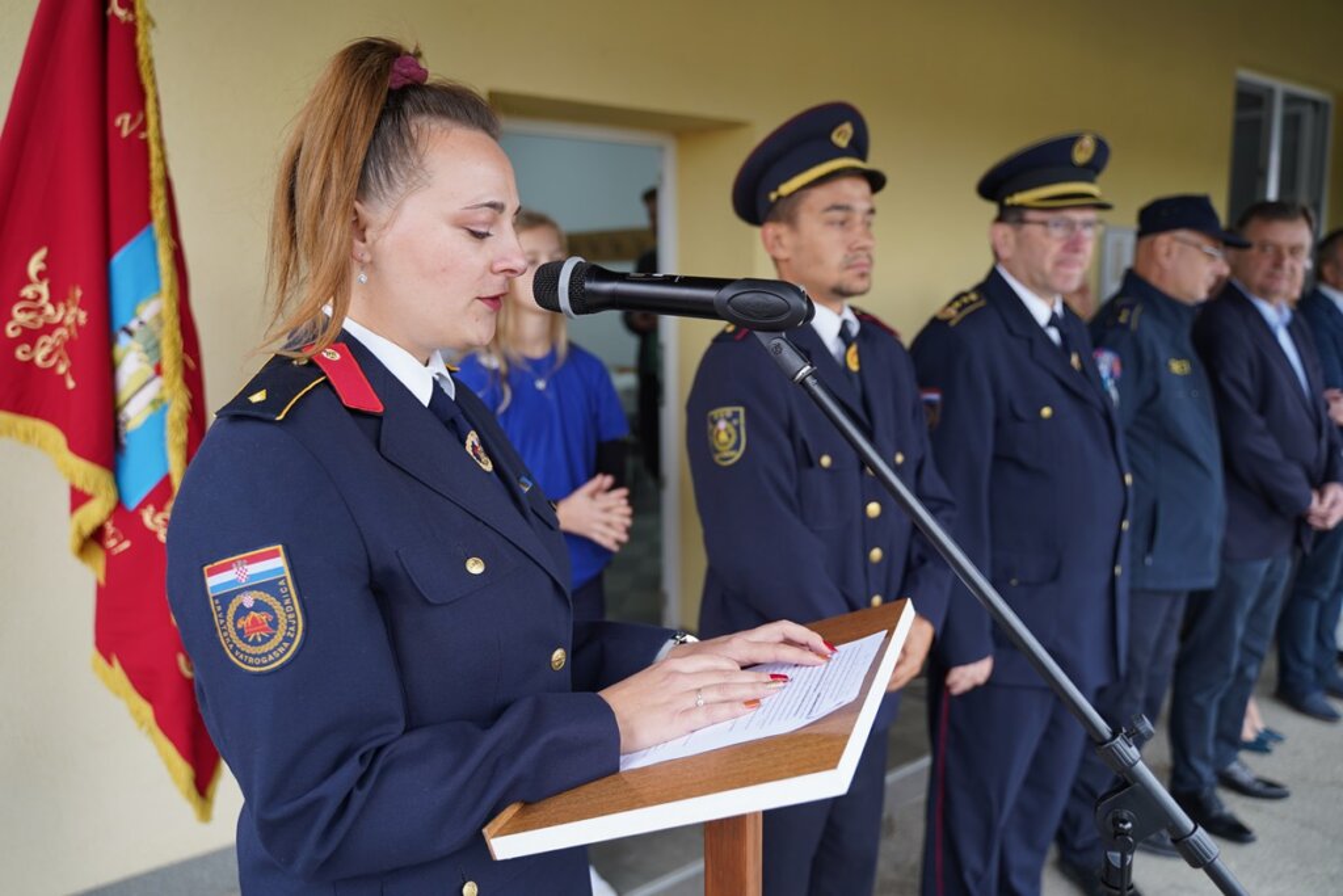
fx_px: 1045
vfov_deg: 46.4
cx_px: 672
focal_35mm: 28
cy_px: 448
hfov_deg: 65.5
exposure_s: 1/60
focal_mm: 28
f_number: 2.8
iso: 100
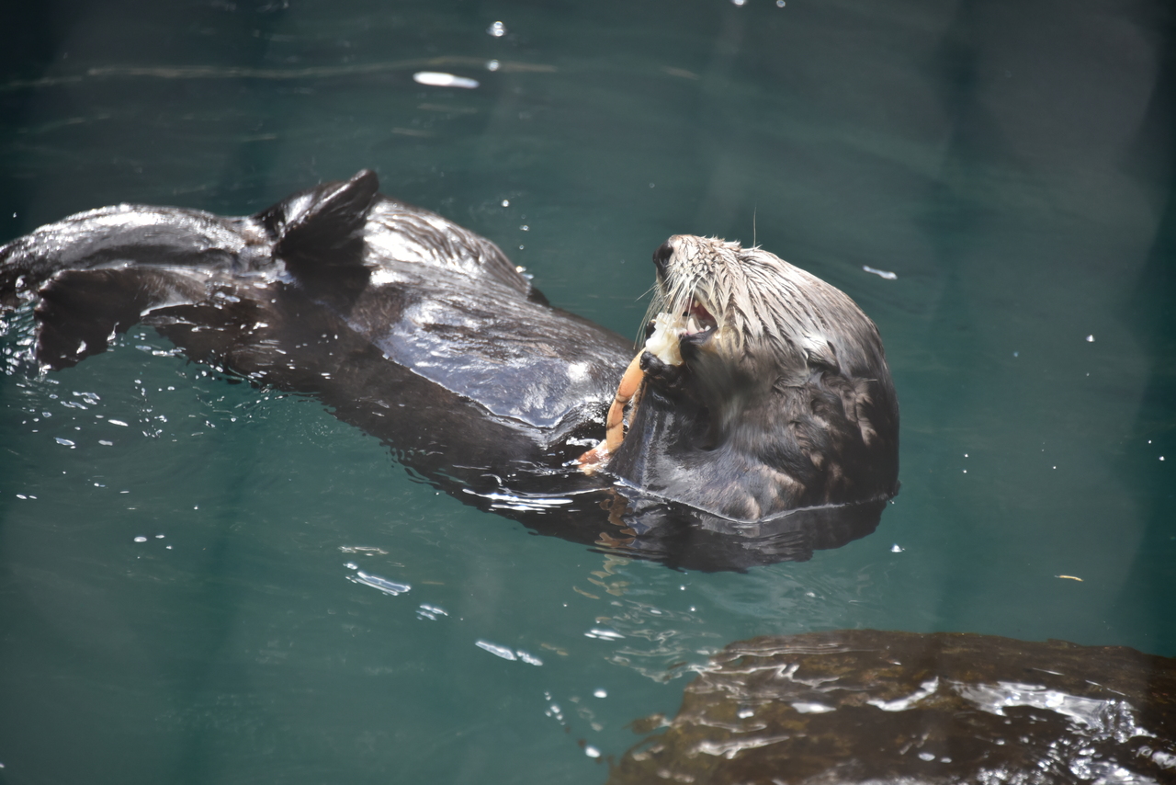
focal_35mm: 300
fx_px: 9802
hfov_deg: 6.9
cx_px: 588
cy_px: 392
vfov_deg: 4.6
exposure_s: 1/640
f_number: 5.6
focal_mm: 300
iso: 1000
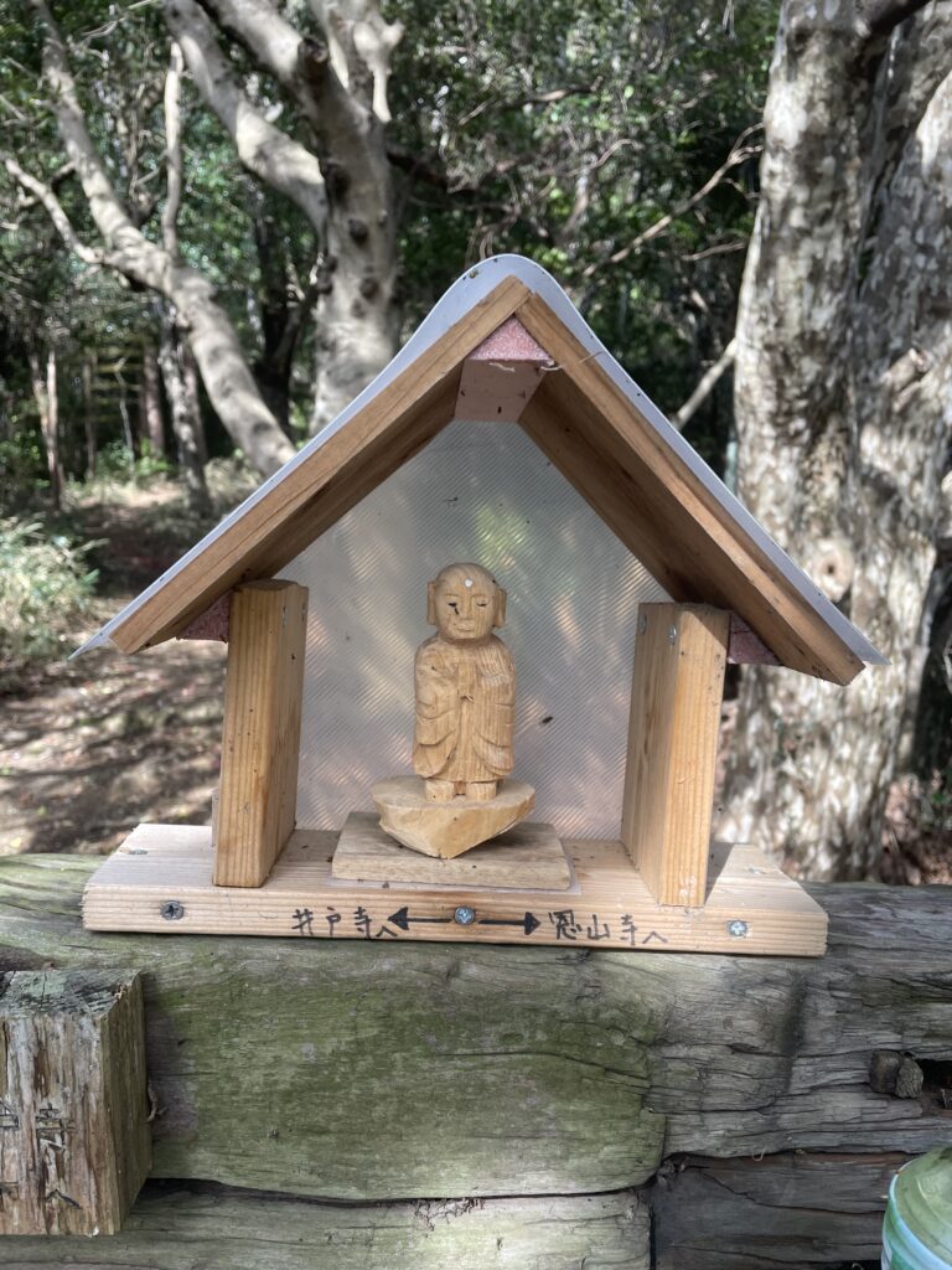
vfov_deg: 67.3
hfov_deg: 53.1
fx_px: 953
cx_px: 476
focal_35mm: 26
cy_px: 635
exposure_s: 1/255
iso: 32
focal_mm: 4.2
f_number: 1.6
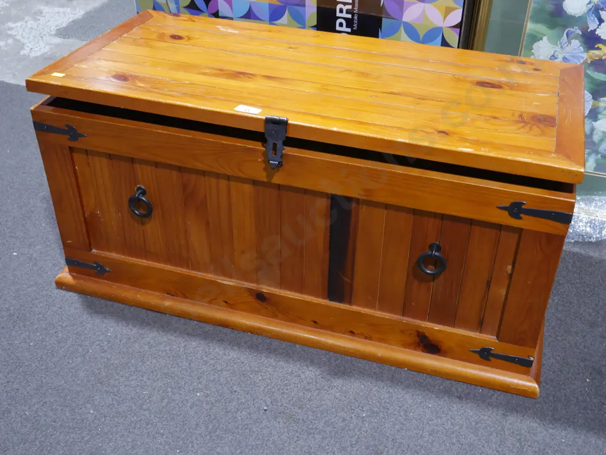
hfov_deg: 44.8
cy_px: 228
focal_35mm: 42
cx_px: 303
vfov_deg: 34.4
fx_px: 736
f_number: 5
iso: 800
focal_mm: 21
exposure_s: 1/60
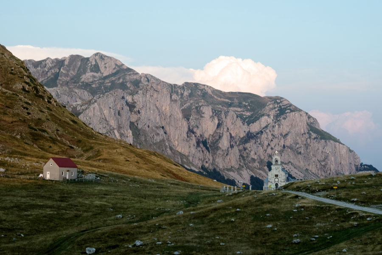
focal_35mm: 83
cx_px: 191
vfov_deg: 16.5
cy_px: 128
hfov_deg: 24.5
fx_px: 881
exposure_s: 1/170
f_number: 8
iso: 400
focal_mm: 55
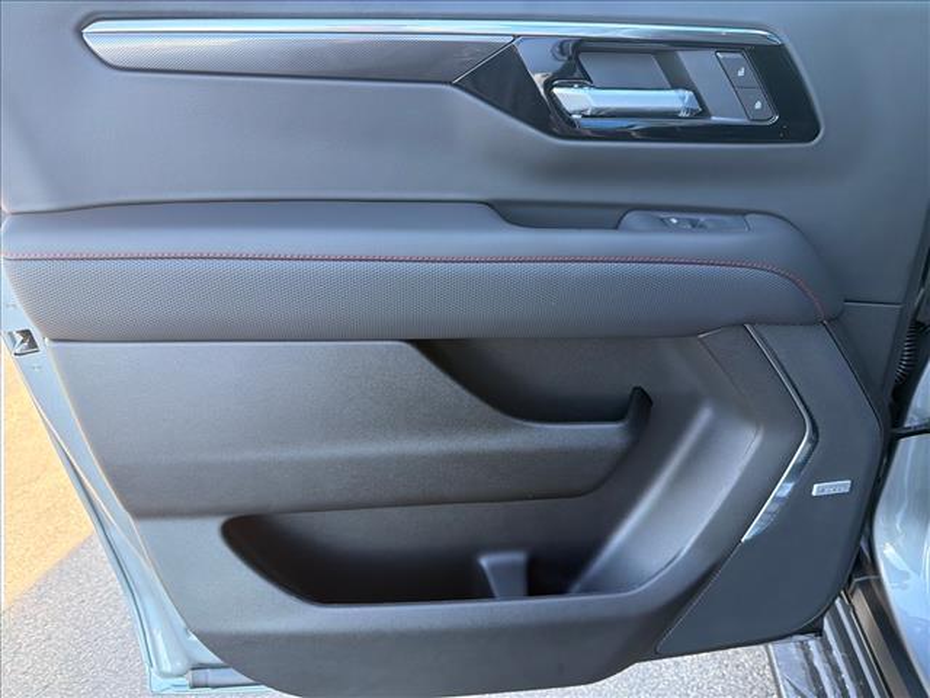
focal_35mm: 24
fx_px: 645
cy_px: 349
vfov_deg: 56.8
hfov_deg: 71.6
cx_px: 465
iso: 200
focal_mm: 6.76
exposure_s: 1/102
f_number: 1.78
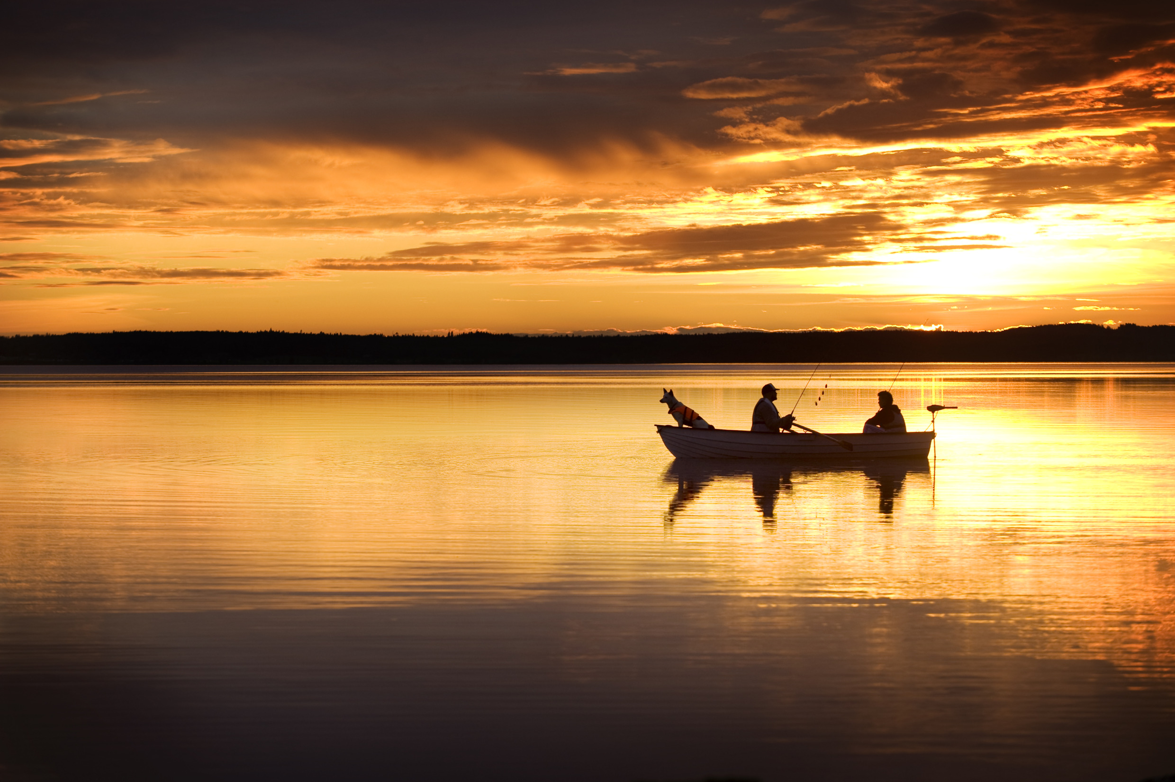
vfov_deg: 10.5
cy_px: 391
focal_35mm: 130
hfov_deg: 15.8
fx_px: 4240
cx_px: 588
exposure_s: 1/400
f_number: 5.6
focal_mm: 130
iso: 400
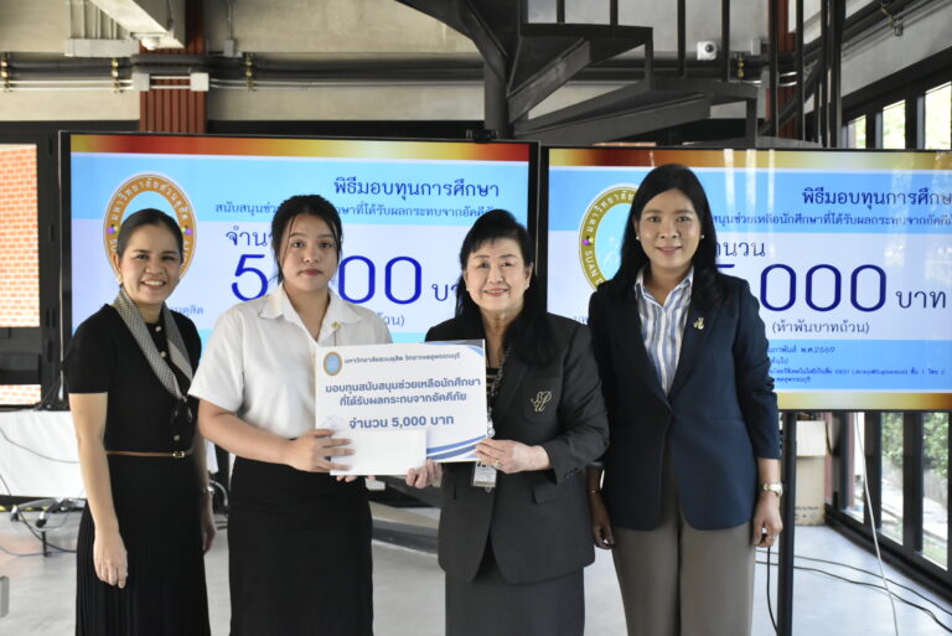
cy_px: 318
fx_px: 1270
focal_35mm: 48
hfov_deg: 41.1
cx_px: 476
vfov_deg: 28.1
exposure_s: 1/500
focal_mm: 32
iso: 3200
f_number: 4
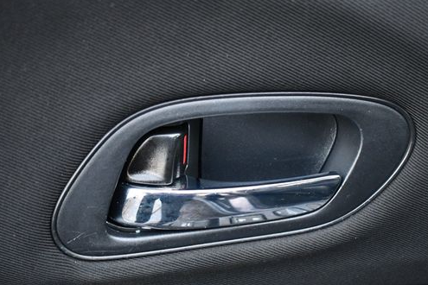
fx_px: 737
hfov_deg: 32.4
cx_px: 233
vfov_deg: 21.9
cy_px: 166
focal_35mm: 62
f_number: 4.5
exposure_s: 1/125
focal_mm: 32
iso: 1600
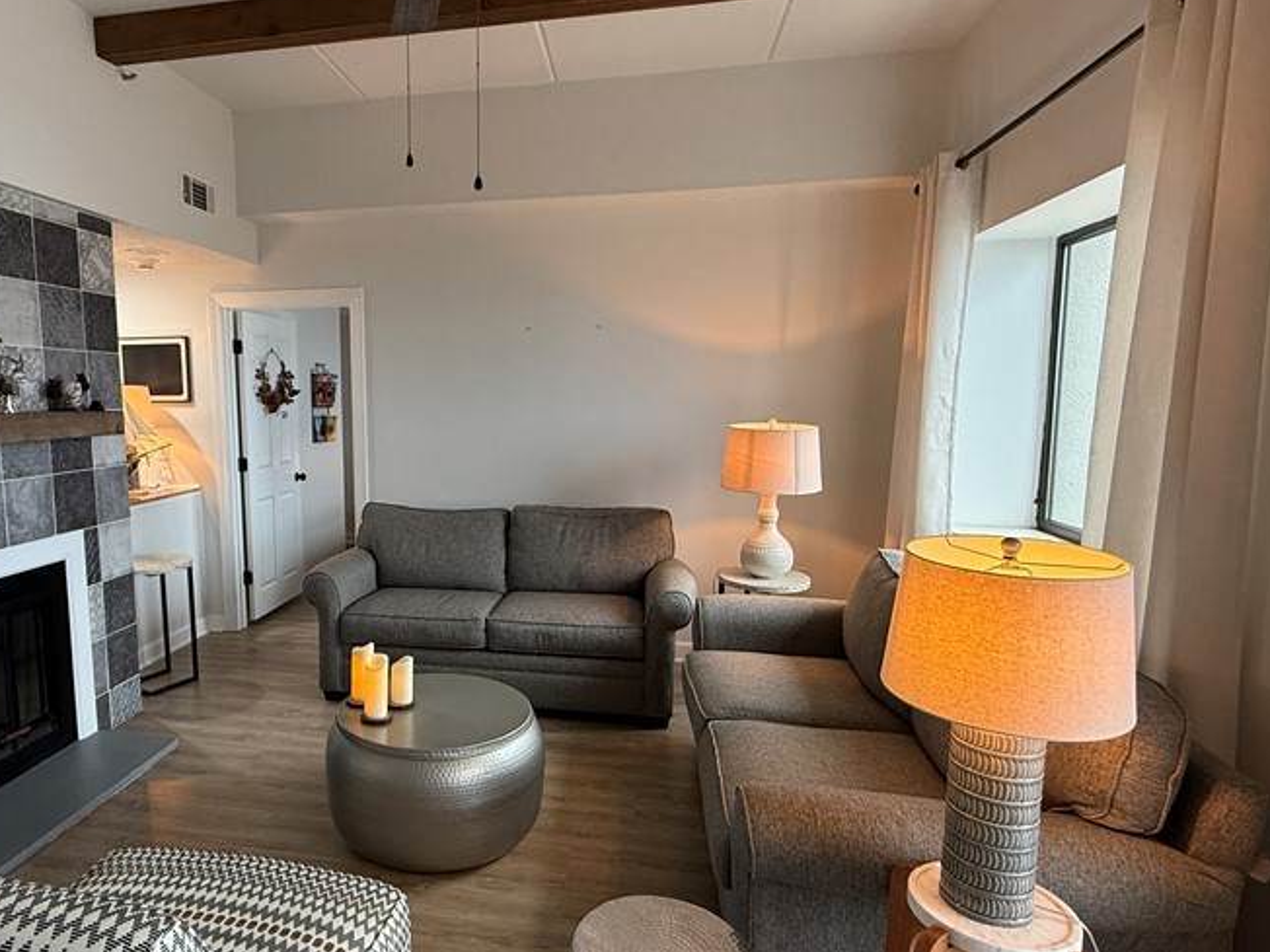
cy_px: 498
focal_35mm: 22
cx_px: 471
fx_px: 807
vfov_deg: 61.1
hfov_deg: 75.0
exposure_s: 1/60
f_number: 2.2
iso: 250
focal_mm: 2.22
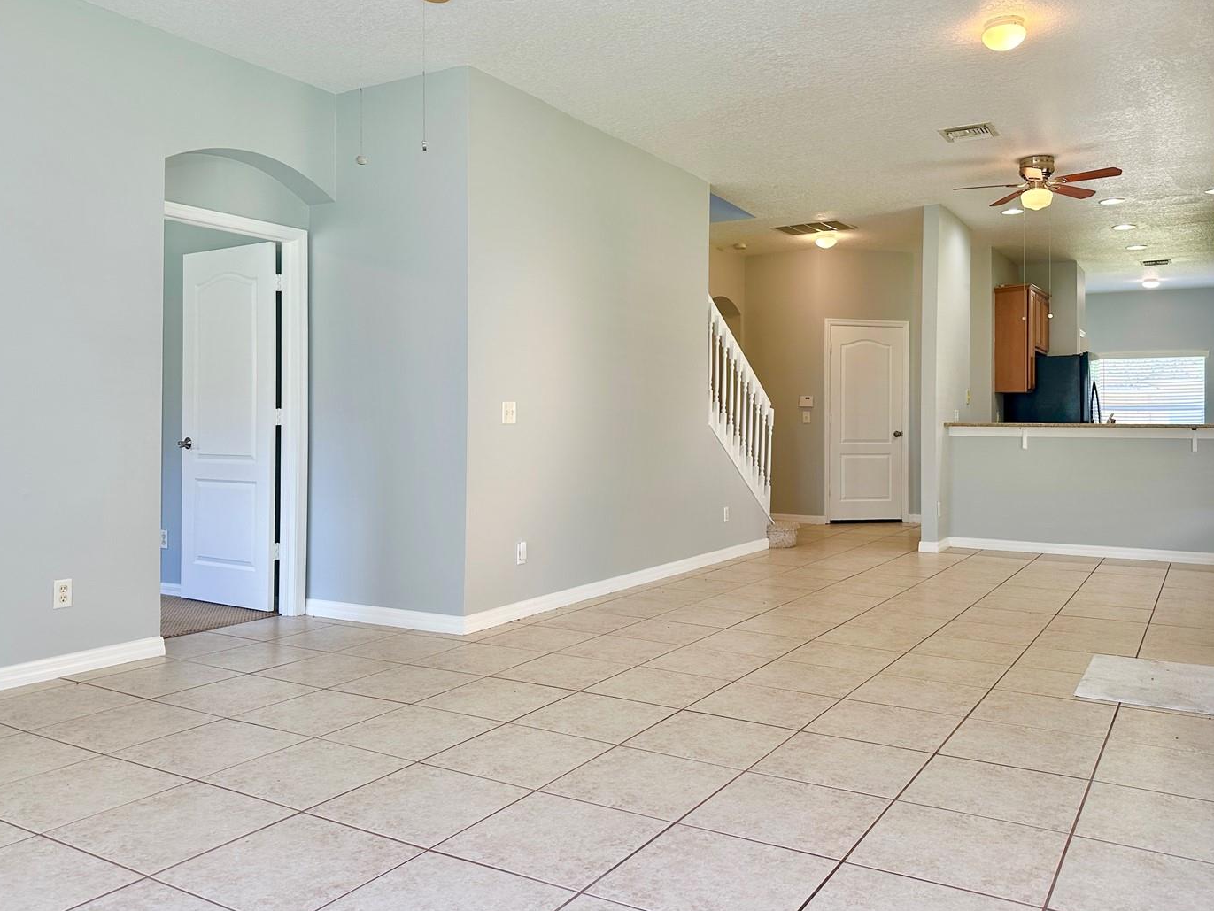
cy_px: 402
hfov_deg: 63.4
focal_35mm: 28
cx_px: 627
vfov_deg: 49.7
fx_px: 982
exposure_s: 1/120
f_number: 1.78
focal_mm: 6.86
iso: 100
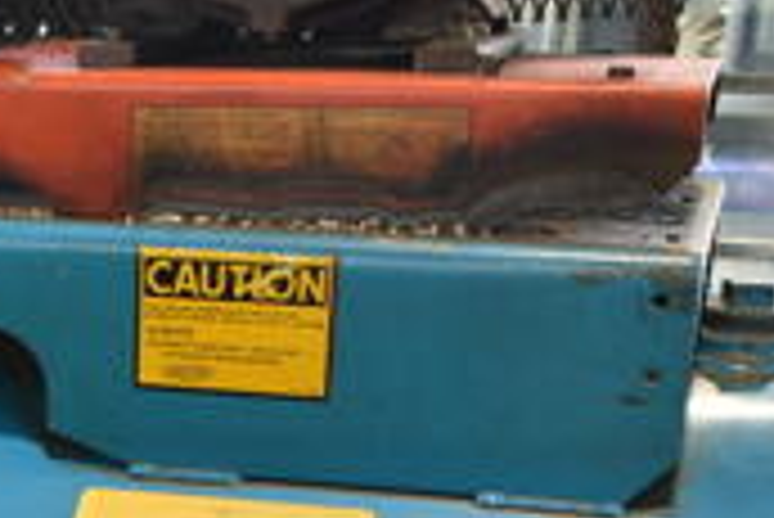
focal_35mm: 96
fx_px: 2066
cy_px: 838
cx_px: -68
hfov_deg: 20.3
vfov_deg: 13.3
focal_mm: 18
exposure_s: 1/30
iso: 280
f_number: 3.5
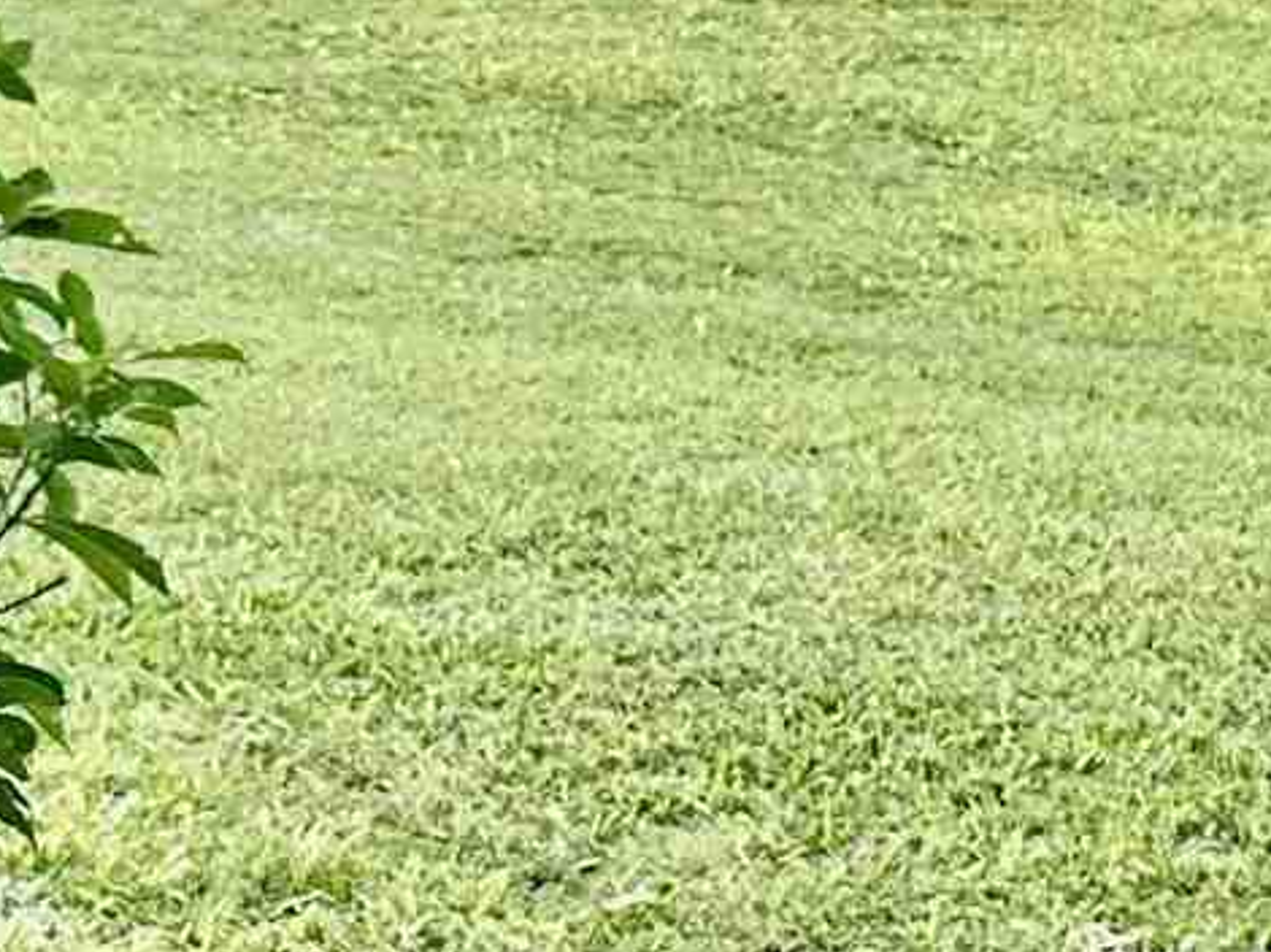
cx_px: 2147
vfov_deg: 9.4
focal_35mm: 157
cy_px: 576
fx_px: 5762
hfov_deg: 11.8
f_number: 1.78
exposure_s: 1/1009
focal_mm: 6.86
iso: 80
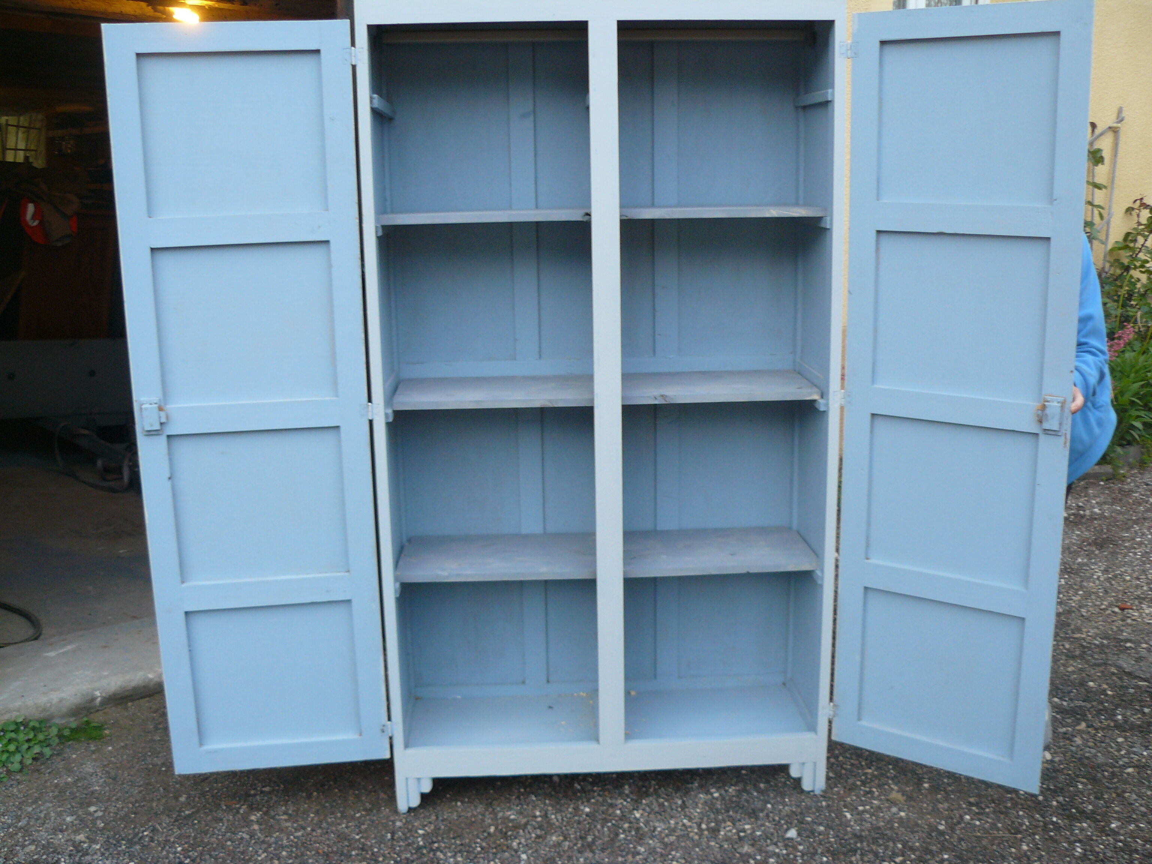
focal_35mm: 36
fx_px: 1198
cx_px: 576
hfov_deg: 51.4
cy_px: 432
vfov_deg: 39.7
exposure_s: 1/30
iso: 125
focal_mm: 6
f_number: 2.8
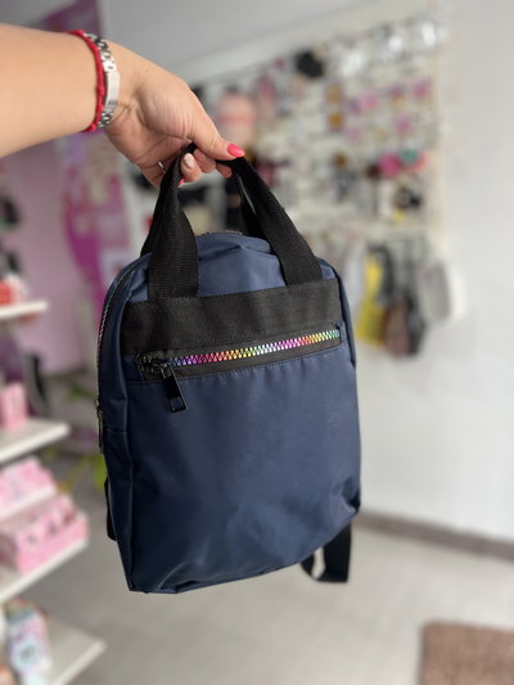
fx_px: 515
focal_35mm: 26
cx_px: 257
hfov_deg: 53.1
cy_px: 342
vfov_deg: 67.3
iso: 64
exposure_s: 1/121
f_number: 1.5
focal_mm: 5.7
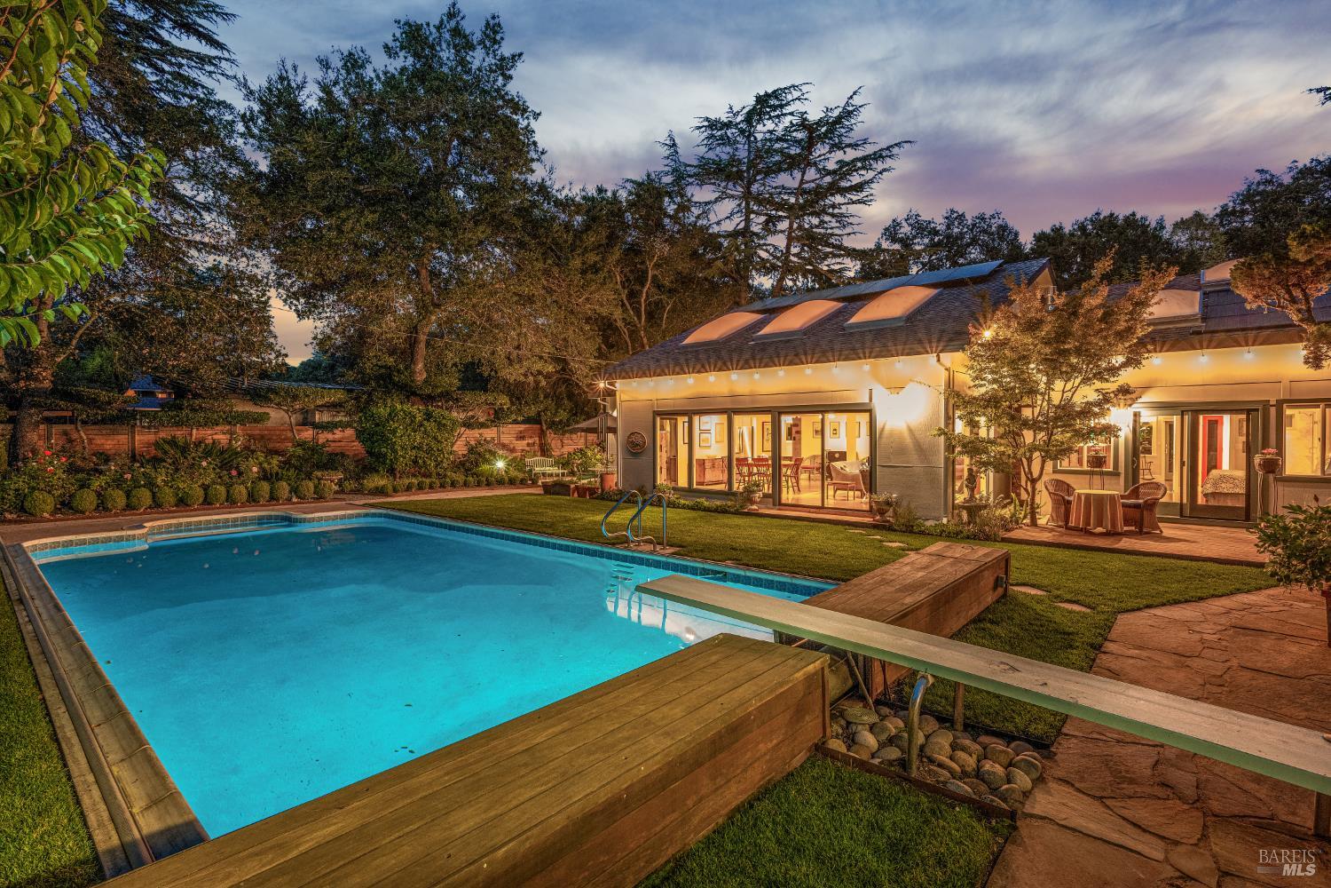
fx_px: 610
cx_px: 666
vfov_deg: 72.1
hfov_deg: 95.0
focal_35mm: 16
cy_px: 444
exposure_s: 6
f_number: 9
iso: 400
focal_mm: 16.5
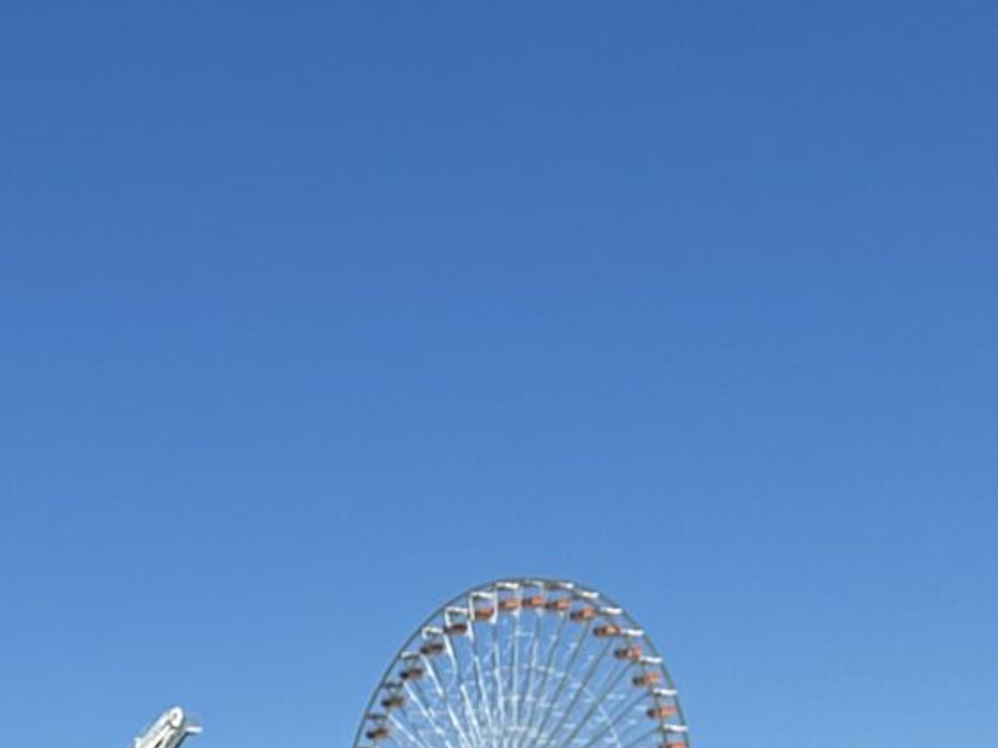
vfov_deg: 11.5
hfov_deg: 16.7
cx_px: -352
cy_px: 1694
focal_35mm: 110
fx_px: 3171
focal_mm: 6.86
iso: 80
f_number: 1.78
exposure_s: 1/5263
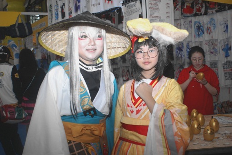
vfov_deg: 33.4
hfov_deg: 48.5
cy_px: 76
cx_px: 117
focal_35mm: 40
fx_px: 258
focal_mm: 26
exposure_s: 1/60
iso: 400
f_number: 4.5
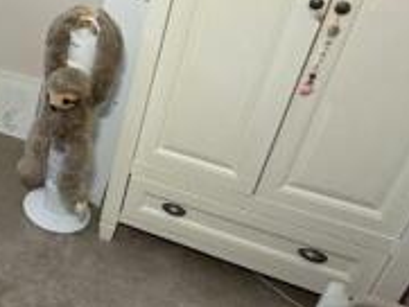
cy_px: 89
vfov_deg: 31.8
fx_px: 532
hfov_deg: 34.0
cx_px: -80
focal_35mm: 45
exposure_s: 1/96
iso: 100
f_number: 2.2
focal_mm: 2.22
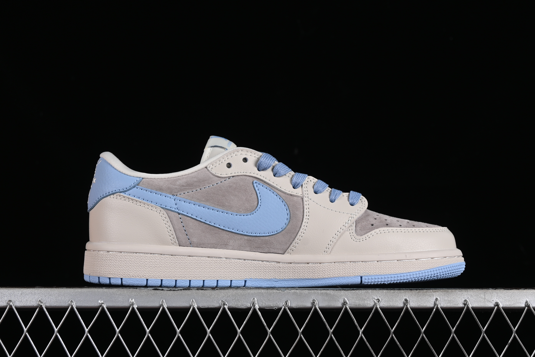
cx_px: 268
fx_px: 1114
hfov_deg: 27.0
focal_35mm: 75
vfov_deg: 18.2
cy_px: 178
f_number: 8
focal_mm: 50
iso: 160
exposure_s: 1/80
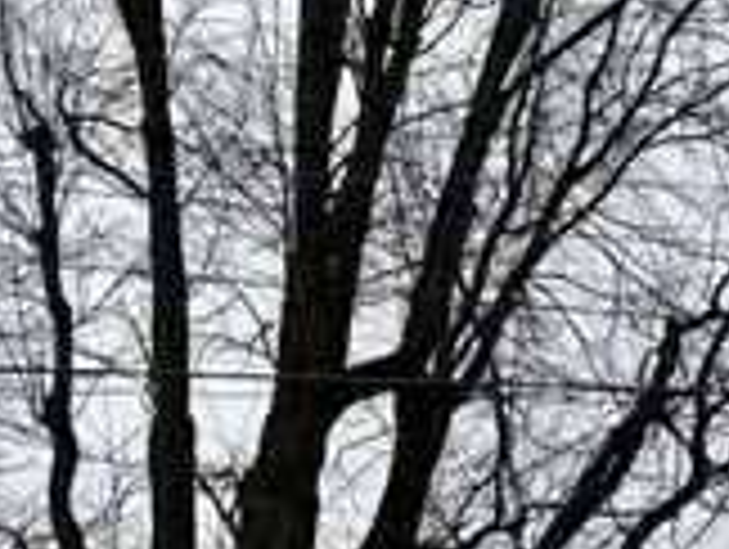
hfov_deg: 22.0
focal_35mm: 74
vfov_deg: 18.5
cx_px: 1080
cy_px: 718
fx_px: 1561
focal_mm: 6.86
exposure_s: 1/3861
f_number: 1.78
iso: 80
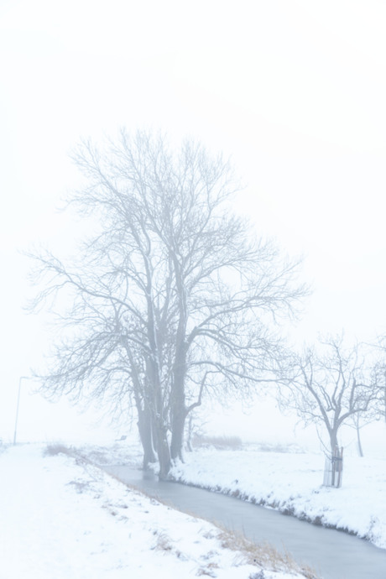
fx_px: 772
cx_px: 193
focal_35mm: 48
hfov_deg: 28.1
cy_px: 290
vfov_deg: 41.1
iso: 160
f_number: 5
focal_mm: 32
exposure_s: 1/80
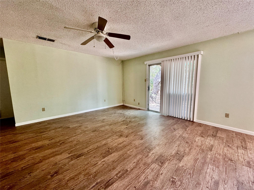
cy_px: 95
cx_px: 127
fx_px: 103
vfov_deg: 85.7
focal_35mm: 14
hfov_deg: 102.1
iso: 320
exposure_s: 1/120
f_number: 2.2
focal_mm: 2.22
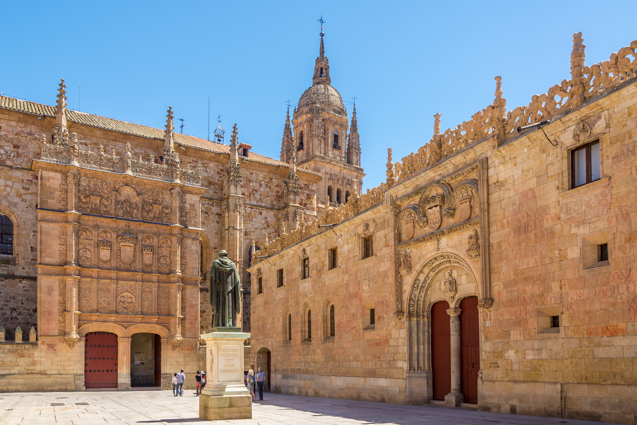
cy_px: 212
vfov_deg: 43.6
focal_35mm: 30
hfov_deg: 61.9
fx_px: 531
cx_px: 318
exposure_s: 1/80
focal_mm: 30
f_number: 9
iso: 100
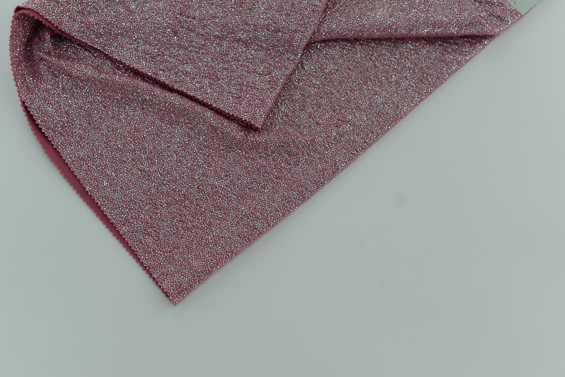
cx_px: 278
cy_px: 186
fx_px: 800
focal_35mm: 51
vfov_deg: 26.5
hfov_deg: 38.9
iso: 100
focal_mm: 50
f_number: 4
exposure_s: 1/250
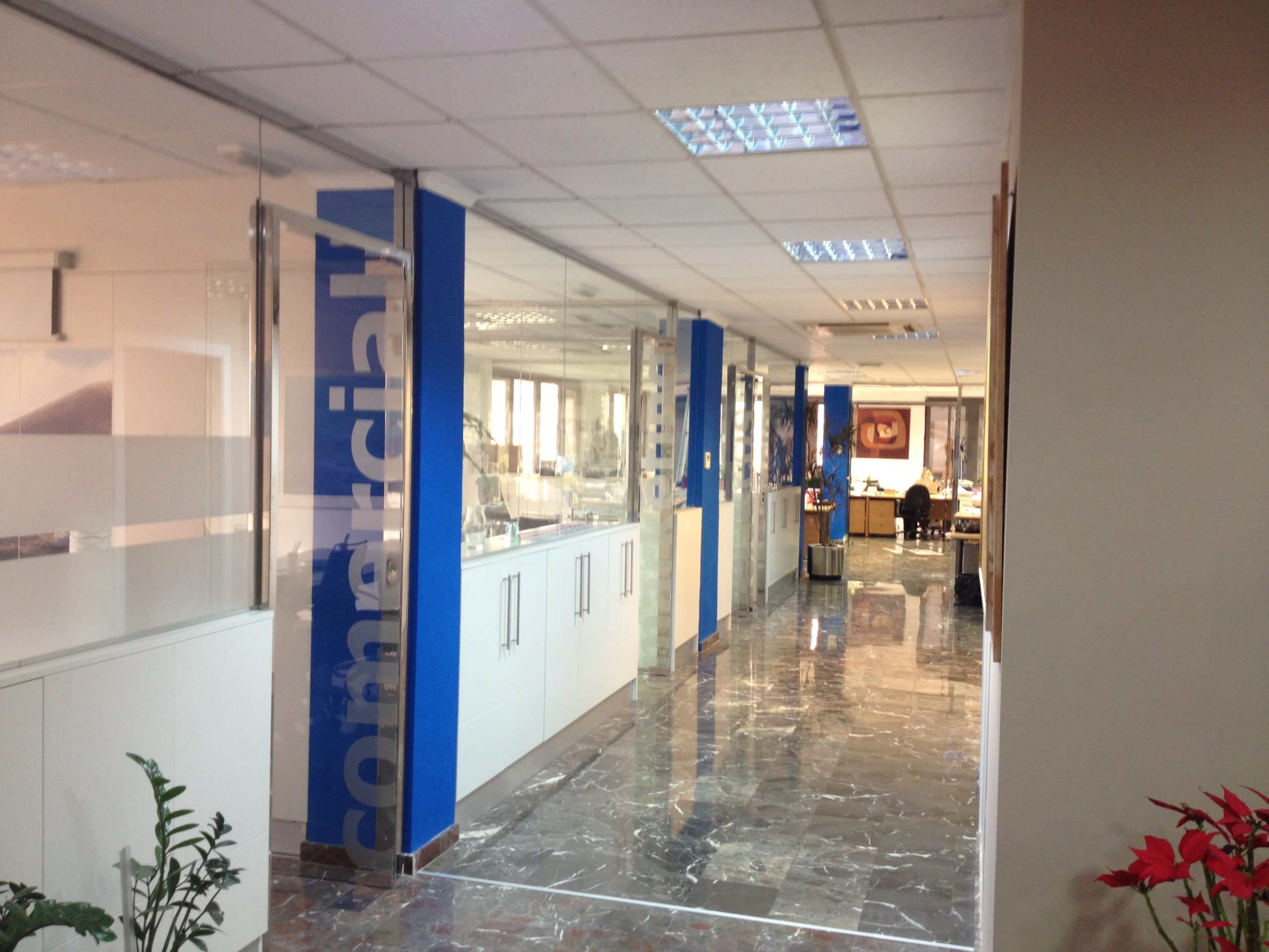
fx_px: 1283
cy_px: 476
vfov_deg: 40.7
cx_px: 634
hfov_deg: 52.6
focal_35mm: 35
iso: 80
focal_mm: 4.28
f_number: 2.4
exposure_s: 1/20
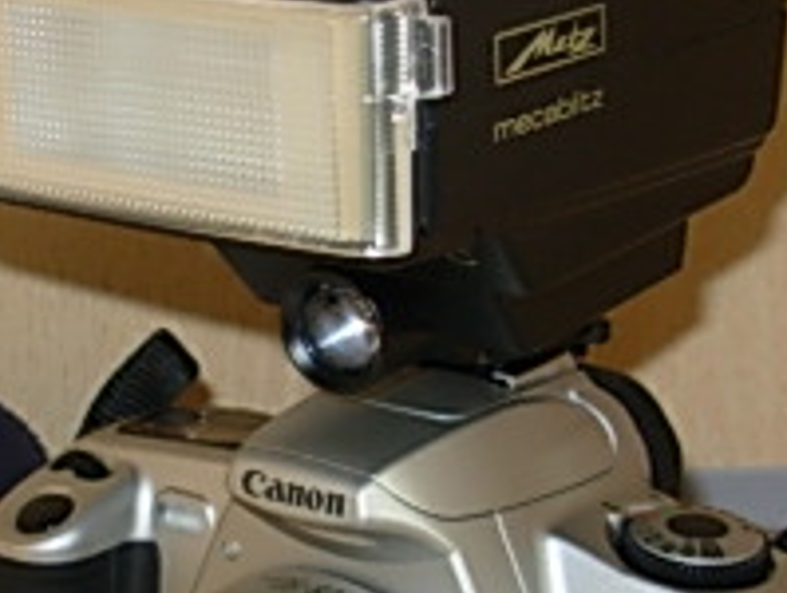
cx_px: 154
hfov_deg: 16.0
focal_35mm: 122
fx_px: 2779
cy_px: 439
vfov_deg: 12.2
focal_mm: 6.3
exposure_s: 1/32
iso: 50
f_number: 2.9
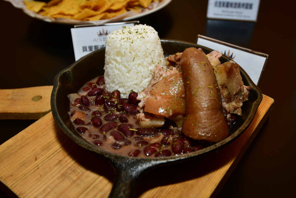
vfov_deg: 36.9
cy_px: 99
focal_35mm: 36
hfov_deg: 53.1
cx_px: 148
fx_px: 296
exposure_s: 1/60
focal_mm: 24
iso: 100
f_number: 4
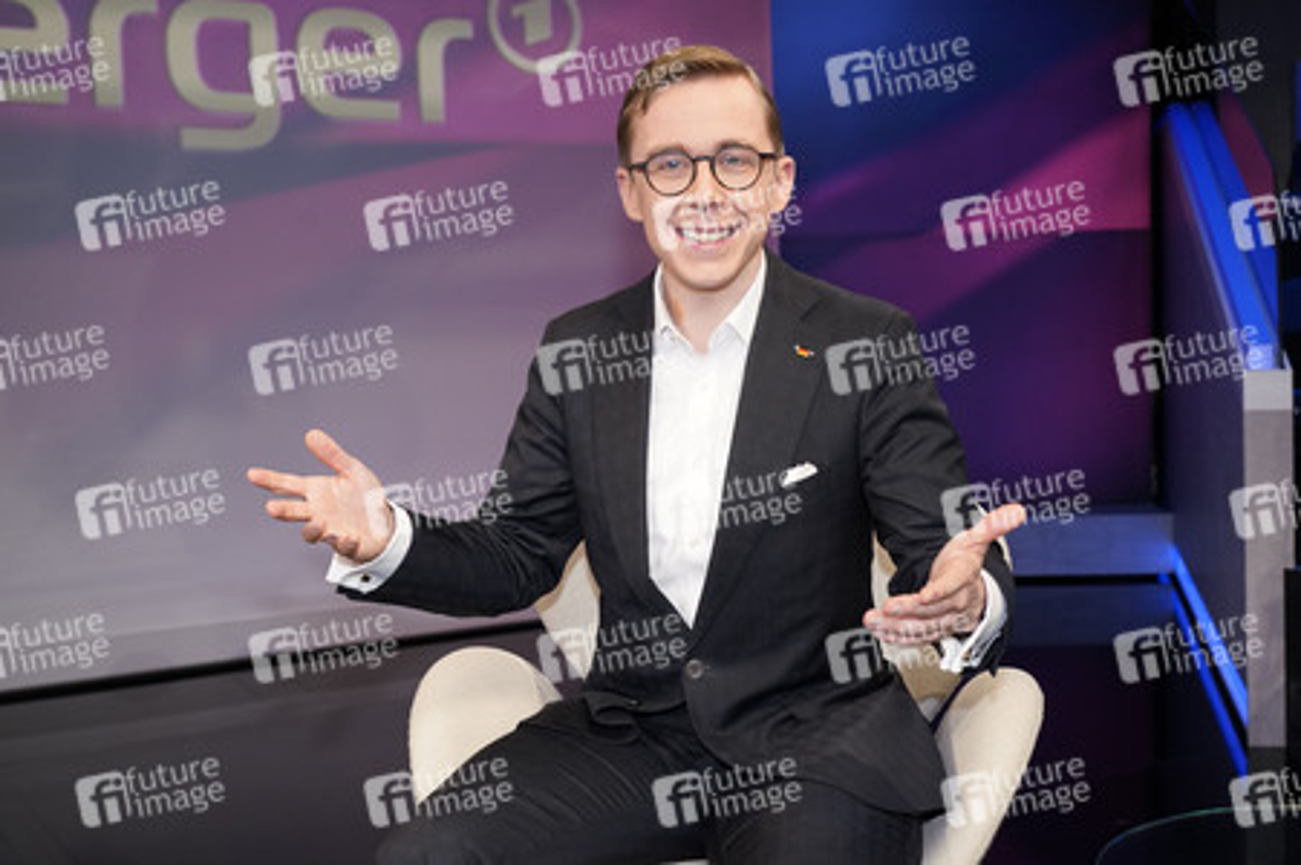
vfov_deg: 32.6
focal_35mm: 41
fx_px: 1481
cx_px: 650
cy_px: 432
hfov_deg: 47.4
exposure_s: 1/125
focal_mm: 41
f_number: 5.6
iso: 2000
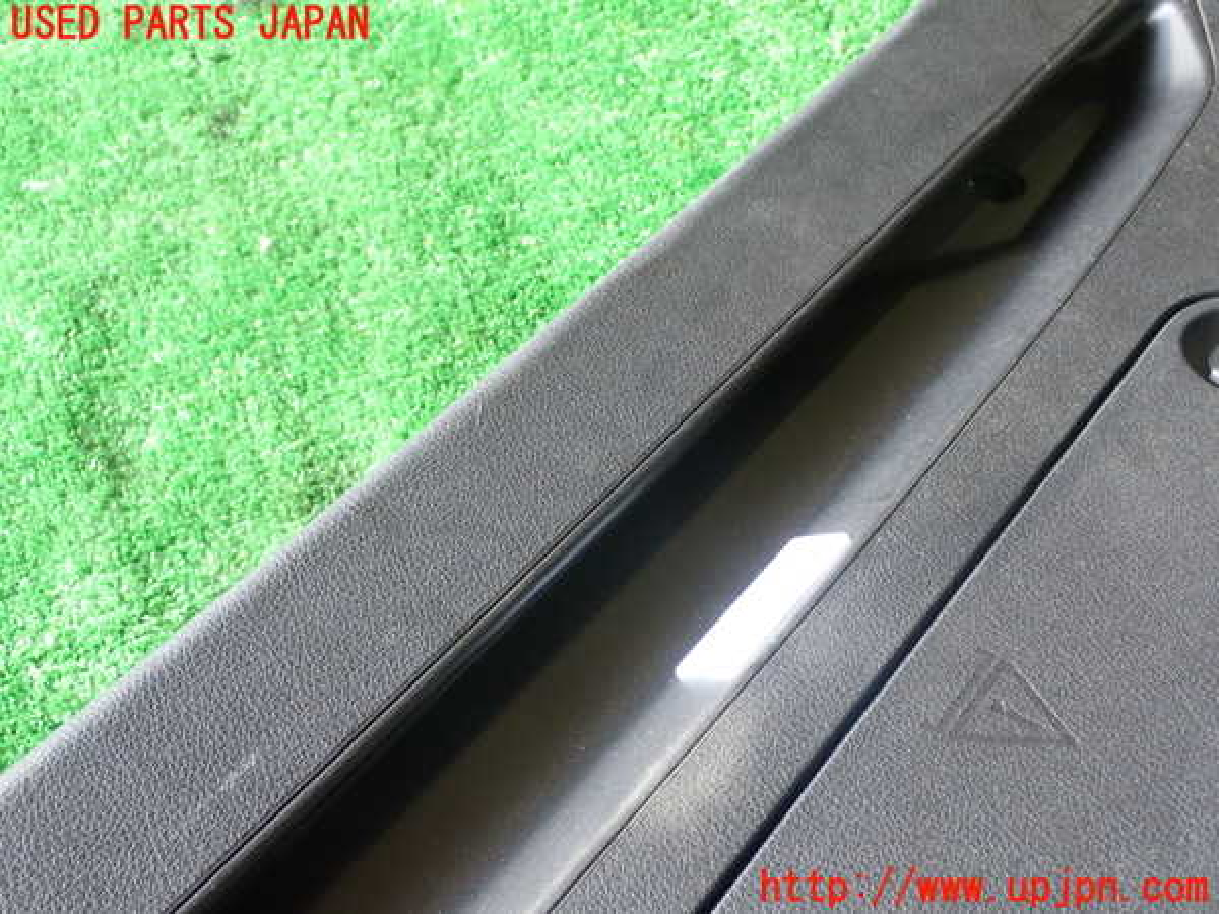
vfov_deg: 32.9
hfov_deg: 42.9
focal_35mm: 44
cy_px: 457
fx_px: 1549
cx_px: 610
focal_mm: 7.84
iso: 320
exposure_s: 1/40
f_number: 2.9
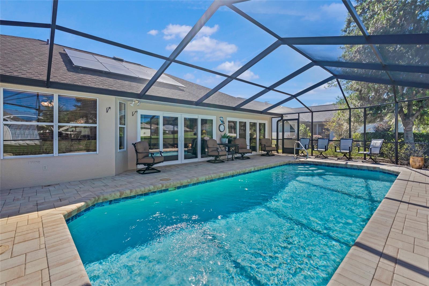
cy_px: 143
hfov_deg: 96.7
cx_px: 214
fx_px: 191
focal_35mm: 16
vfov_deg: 73.7
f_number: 8
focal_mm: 16
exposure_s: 1/200
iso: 400
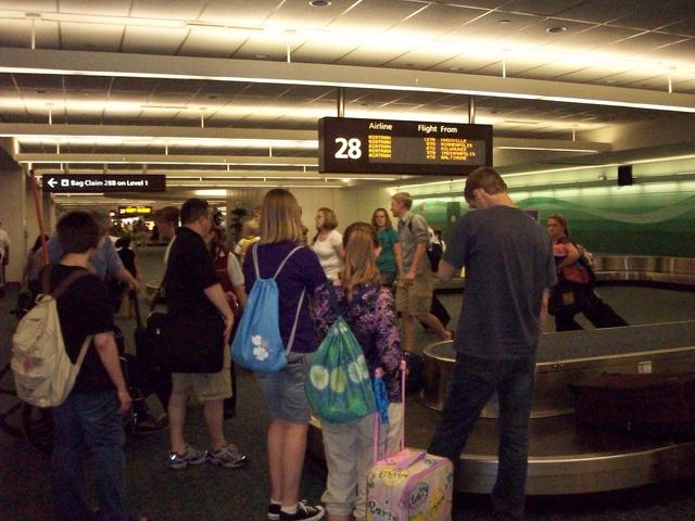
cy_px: 260
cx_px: 348
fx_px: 743
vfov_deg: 38.7
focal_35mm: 37
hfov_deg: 50.1
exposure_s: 1/128
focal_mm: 6.2
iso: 800
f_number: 2.8
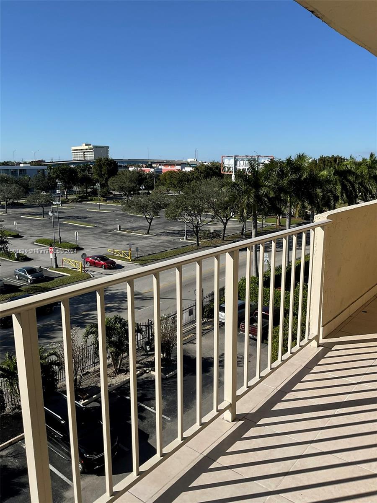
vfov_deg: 61.7
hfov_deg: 48.2
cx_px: 188
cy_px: 252
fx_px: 421
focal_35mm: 29
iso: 16
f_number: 1.8
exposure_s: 1/2801
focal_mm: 3
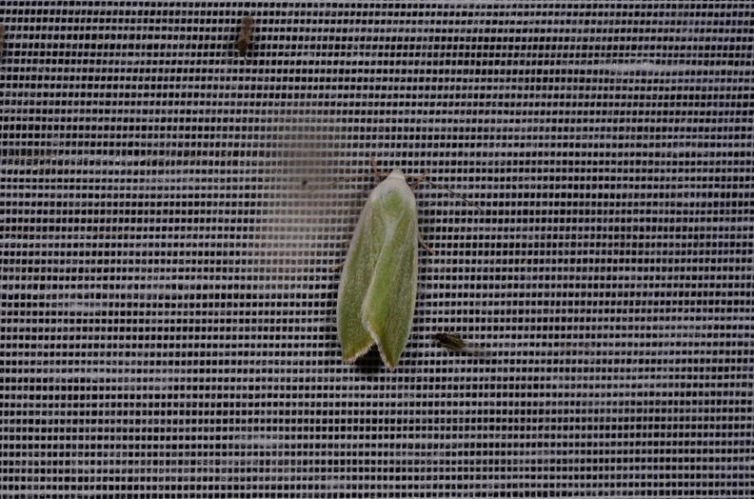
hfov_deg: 16.1
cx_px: 377
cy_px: 250
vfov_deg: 10.7
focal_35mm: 128
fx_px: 2664
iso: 100
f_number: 32
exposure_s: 1/60
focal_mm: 85
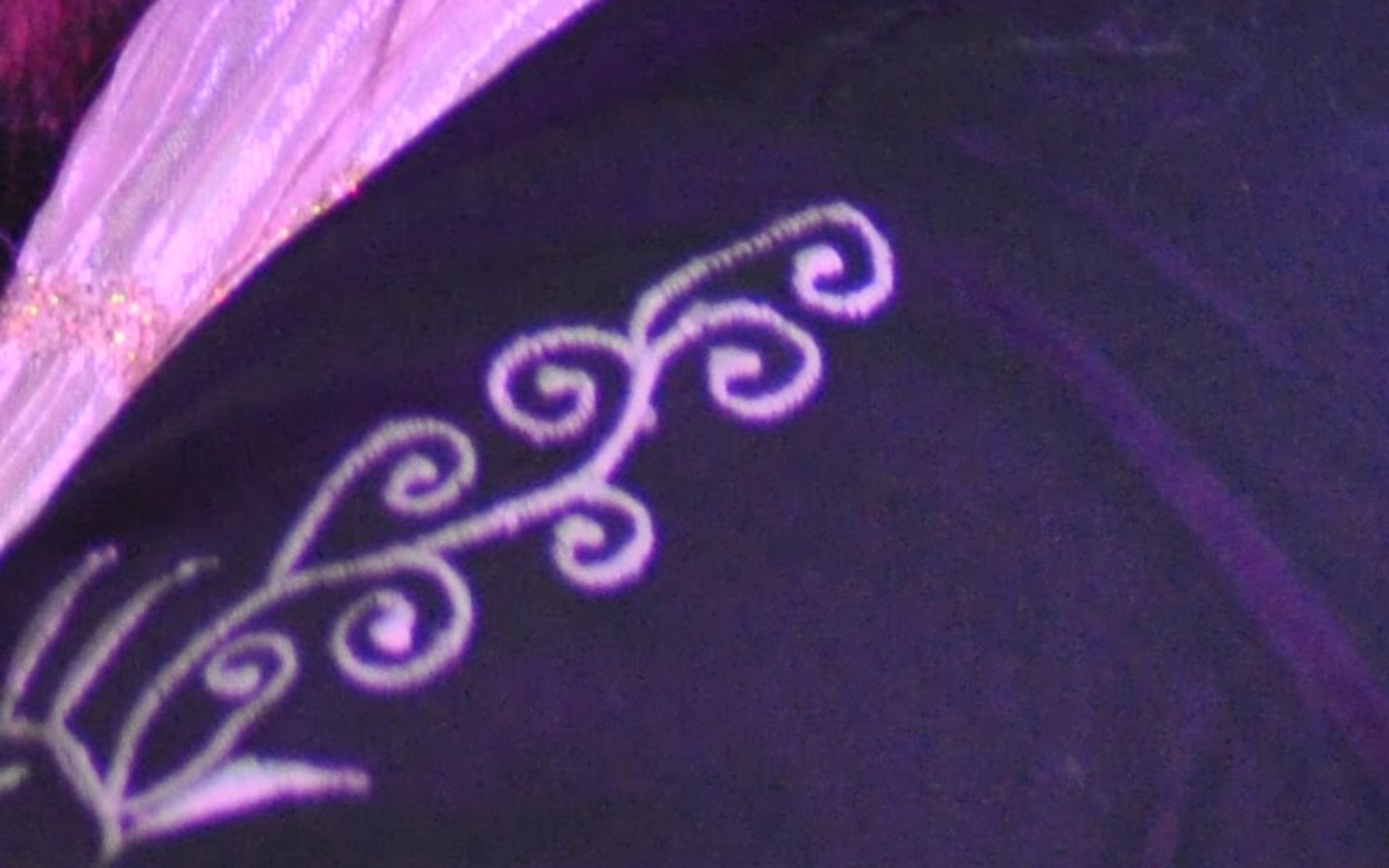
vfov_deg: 0.7
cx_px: -793
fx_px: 68437
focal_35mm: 1808
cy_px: -649
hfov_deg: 1.2
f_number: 5
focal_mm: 240
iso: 1600
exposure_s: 1/60
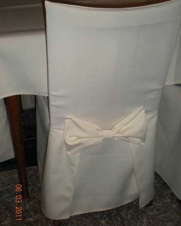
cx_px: 90
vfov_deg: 40.3
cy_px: 115
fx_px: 308
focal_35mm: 46
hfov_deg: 32.7
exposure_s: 1/60
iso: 64
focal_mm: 7.4
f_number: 3.5
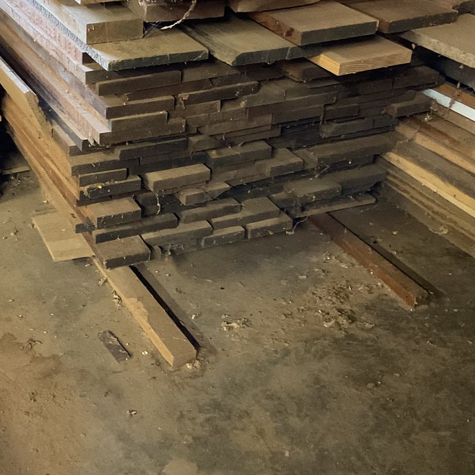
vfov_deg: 30.3
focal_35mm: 56
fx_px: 869
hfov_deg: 30.2
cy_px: 159
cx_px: 135
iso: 400
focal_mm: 3
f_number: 1.8
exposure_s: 1/30
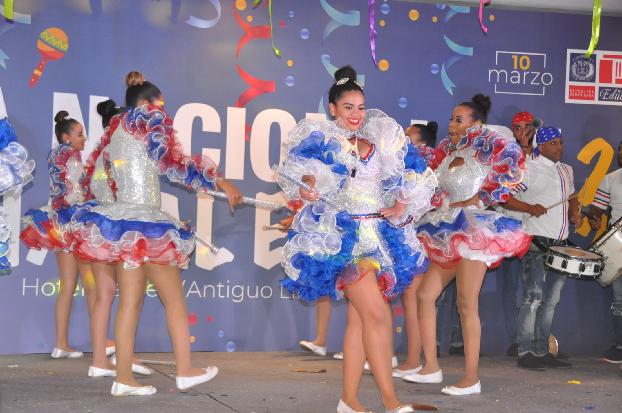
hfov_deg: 28.1
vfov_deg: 18.9
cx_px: 311
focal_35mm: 72
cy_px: 206
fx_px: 1242
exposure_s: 1/60
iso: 800
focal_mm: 48
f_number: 4.5
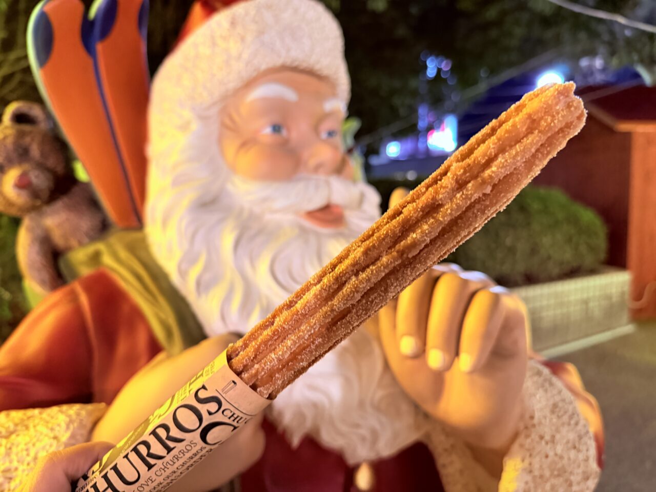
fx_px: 455
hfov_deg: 71.6
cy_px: 246
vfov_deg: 56.8
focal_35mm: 24
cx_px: 328
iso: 1250
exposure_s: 1/24
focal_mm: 6.76
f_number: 1.78
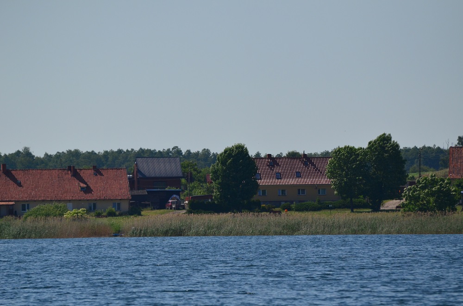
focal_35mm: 330
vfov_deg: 4.1
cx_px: 232
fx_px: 4235
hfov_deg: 6.3
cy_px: 153
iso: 450
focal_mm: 220
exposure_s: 1/8000
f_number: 5.3
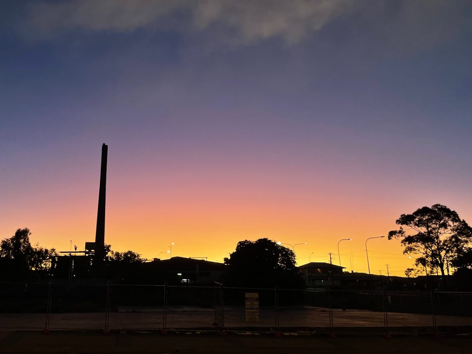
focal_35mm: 35
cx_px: 173
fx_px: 477
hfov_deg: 52.0
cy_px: 126
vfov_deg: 40.3
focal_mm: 4.2
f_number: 1.6
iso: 64
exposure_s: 1/100
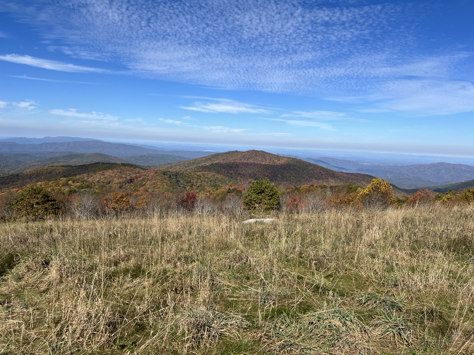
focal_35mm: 26
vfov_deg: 53.1
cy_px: 178
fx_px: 356
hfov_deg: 67.3
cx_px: 237
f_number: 1.5
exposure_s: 1/5882
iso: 50
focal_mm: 5.7
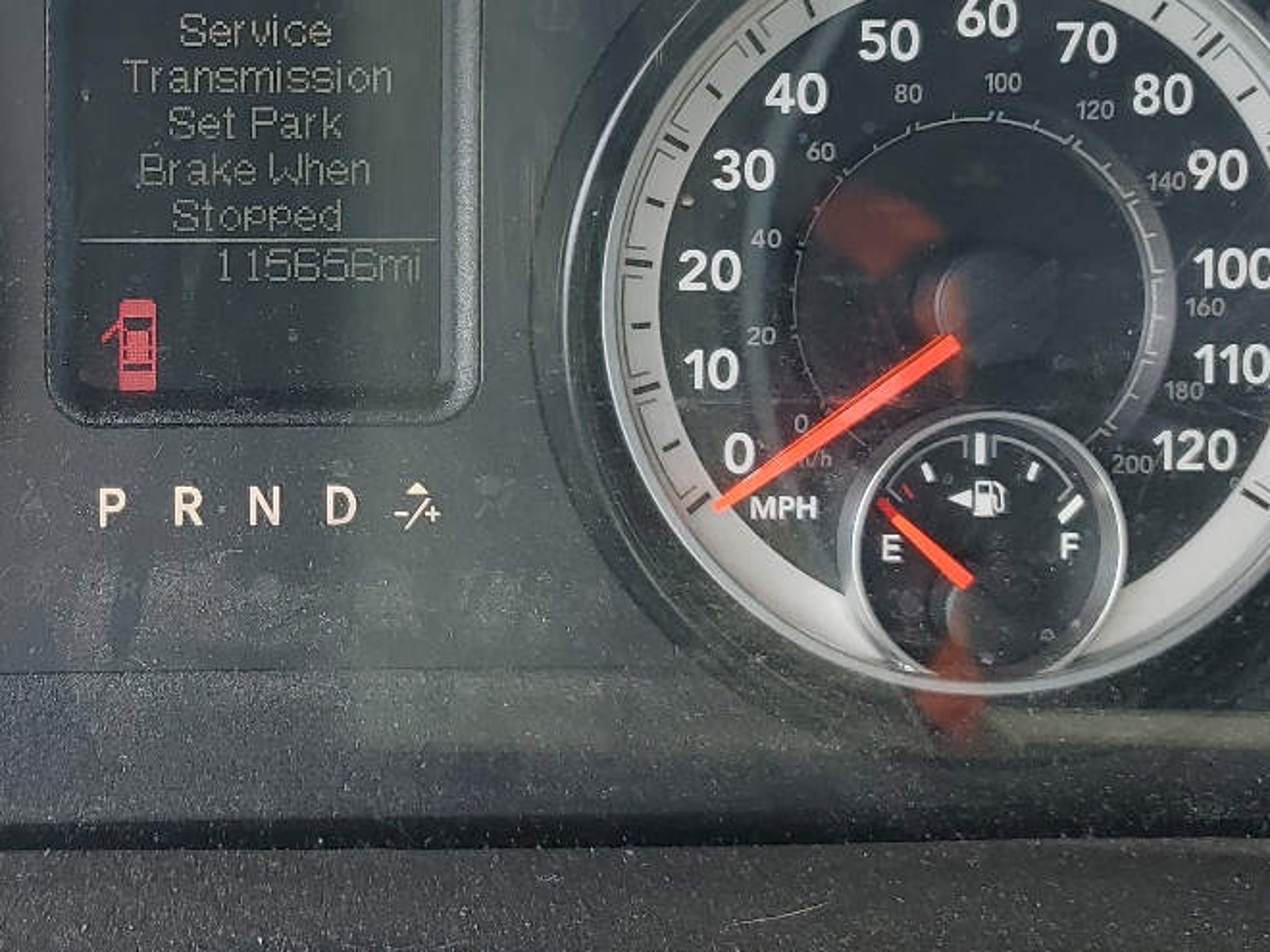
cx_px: 165
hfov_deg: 29.6
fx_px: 2311
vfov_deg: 23.2
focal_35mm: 63
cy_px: 304
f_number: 1.5
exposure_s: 1/278
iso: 50
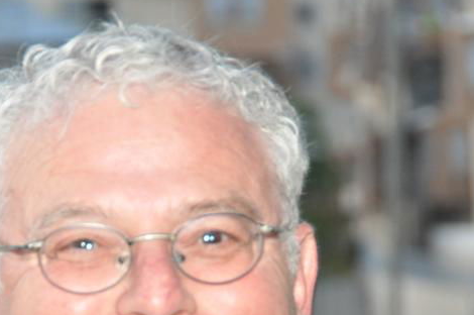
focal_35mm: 268
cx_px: 123
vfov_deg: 5.1
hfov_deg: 7.7
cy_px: 298
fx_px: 3524
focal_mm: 82
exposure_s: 1/60
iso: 800
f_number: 5
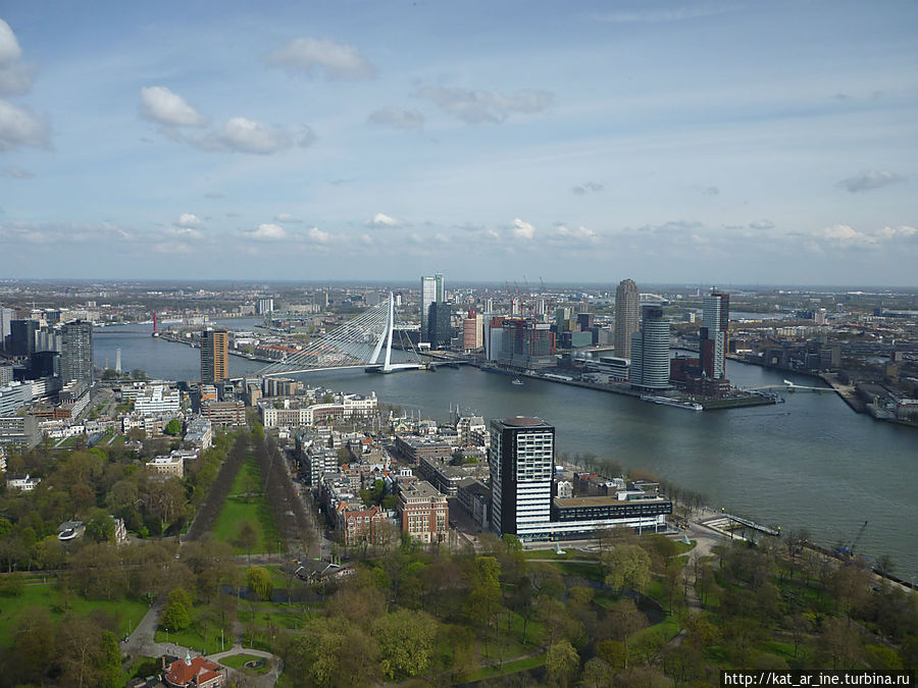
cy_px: 344
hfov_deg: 58.4
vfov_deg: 45.4
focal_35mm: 31
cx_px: 459
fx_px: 822
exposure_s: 1/200
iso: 80
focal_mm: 5.5
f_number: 8
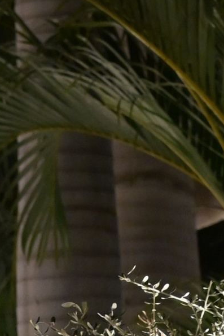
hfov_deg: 3.3
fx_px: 3908
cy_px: 905
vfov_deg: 4.8
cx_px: 119
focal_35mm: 419
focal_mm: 65
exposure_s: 1/50
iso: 2500
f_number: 4.5
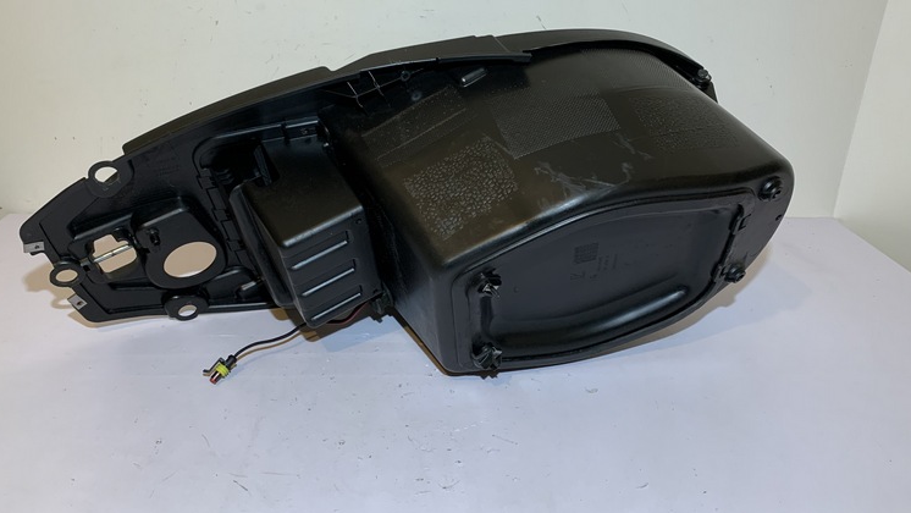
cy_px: 213
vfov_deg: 40.1
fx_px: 701
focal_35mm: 29
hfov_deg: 66.1
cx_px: 451
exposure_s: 1/78
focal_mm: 4.25
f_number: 1.8
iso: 100
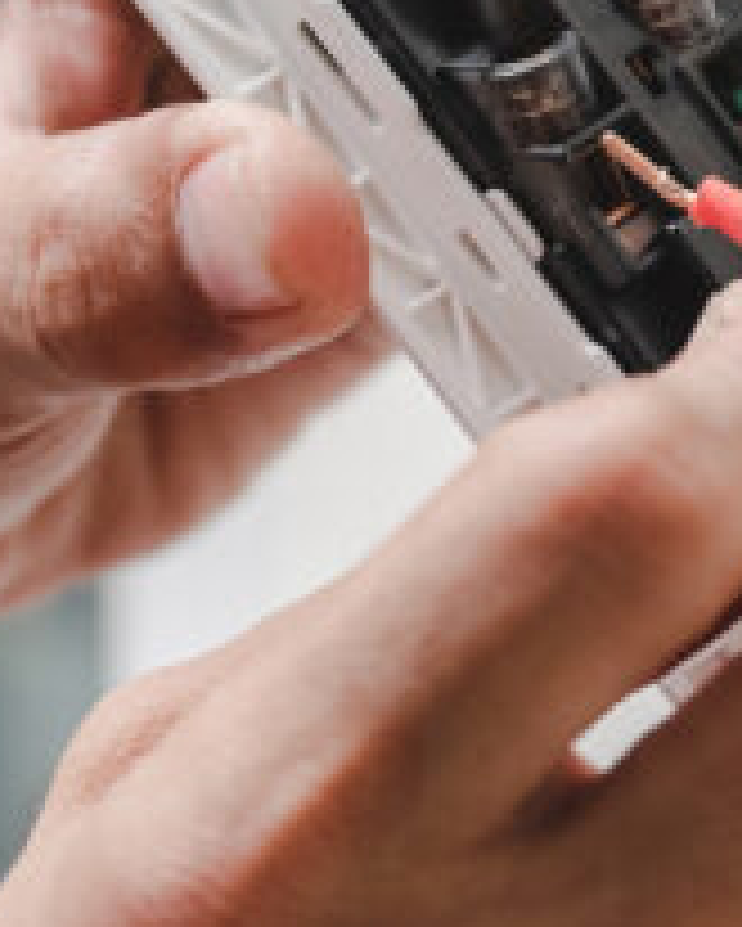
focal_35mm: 368
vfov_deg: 5.3
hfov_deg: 4.2
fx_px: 10094
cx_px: 621
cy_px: 414
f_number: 4
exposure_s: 1/60
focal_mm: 70
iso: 400
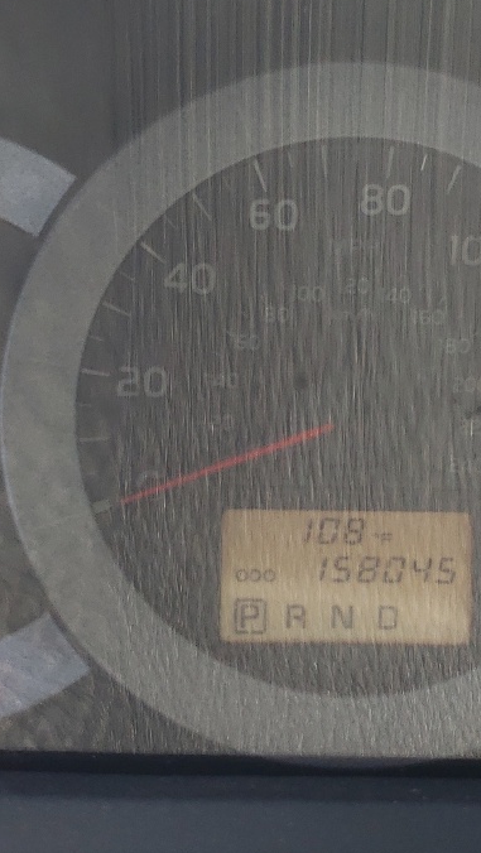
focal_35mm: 67
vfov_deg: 31.4
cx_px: 302
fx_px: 1517
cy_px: 456
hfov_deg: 18.0
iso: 50
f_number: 1.5
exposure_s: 1/323
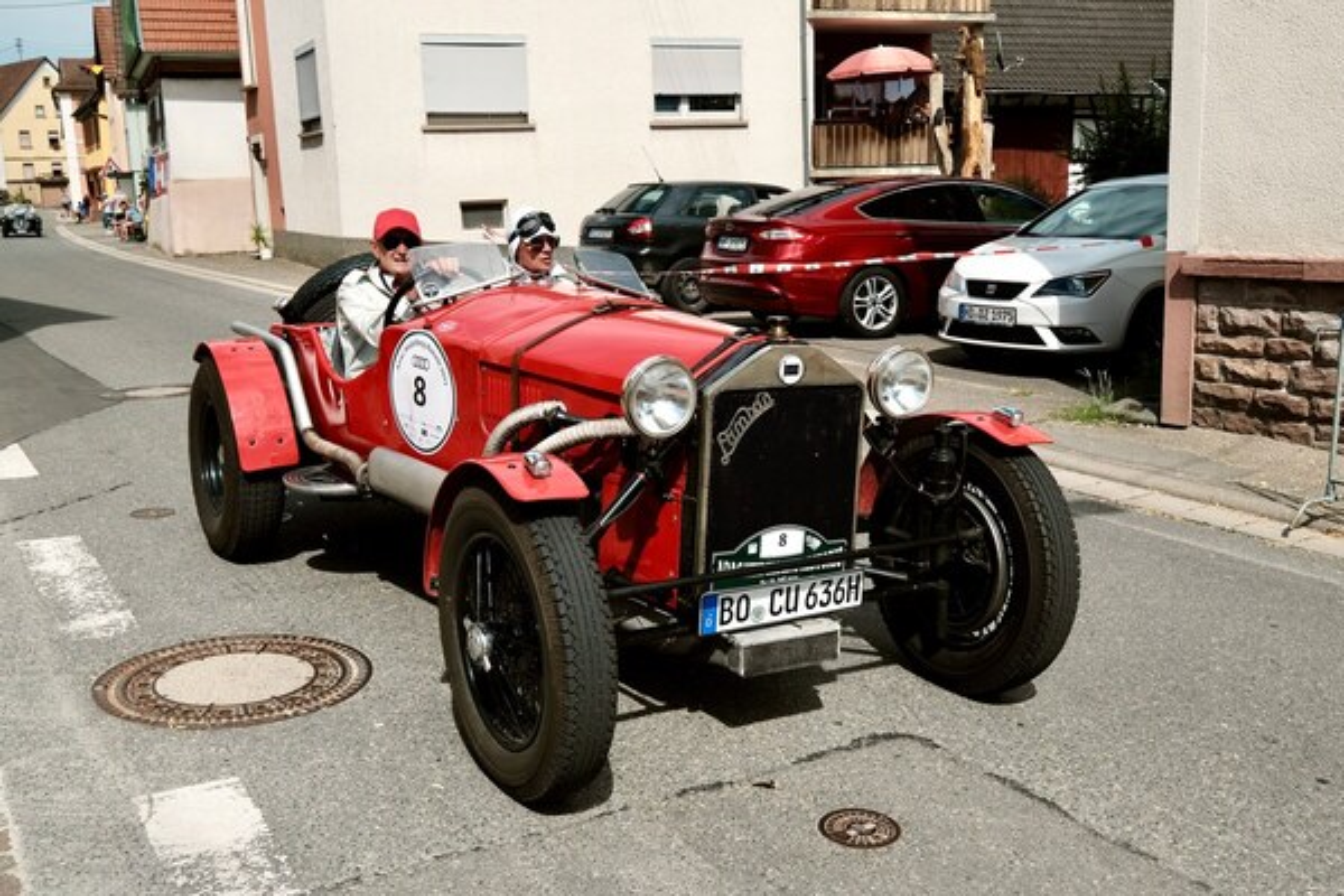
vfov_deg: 36.9
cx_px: 672
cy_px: 448
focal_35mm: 36
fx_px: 1344
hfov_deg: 53.1
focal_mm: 24
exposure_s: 1/2400
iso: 320
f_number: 5.6
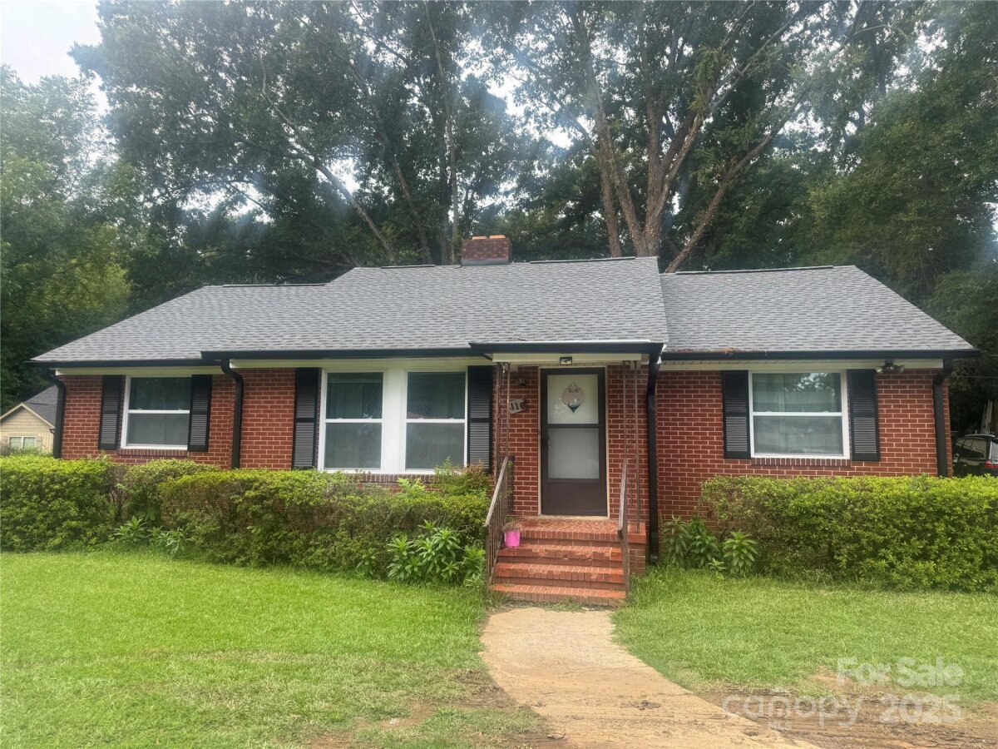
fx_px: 692
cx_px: 499
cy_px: 374
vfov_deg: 56.8
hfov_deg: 71.6
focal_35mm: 24
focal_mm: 6.76
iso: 80
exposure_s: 1/1026
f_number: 1.78
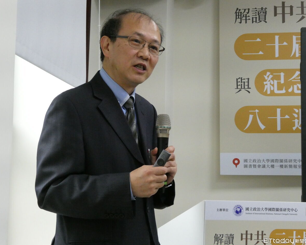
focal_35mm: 78
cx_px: 145
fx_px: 706
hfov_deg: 24.4
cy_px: 122
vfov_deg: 19.7
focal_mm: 13.2
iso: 1000
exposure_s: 1/80
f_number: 5
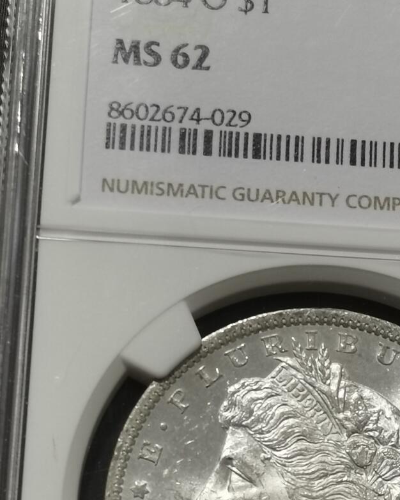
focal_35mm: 137
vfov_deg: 14.0
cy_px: 318
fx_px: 2027
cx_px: 298
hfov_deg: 11.2
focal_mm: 5.58
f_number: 1.8
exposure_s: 1/100
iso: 64
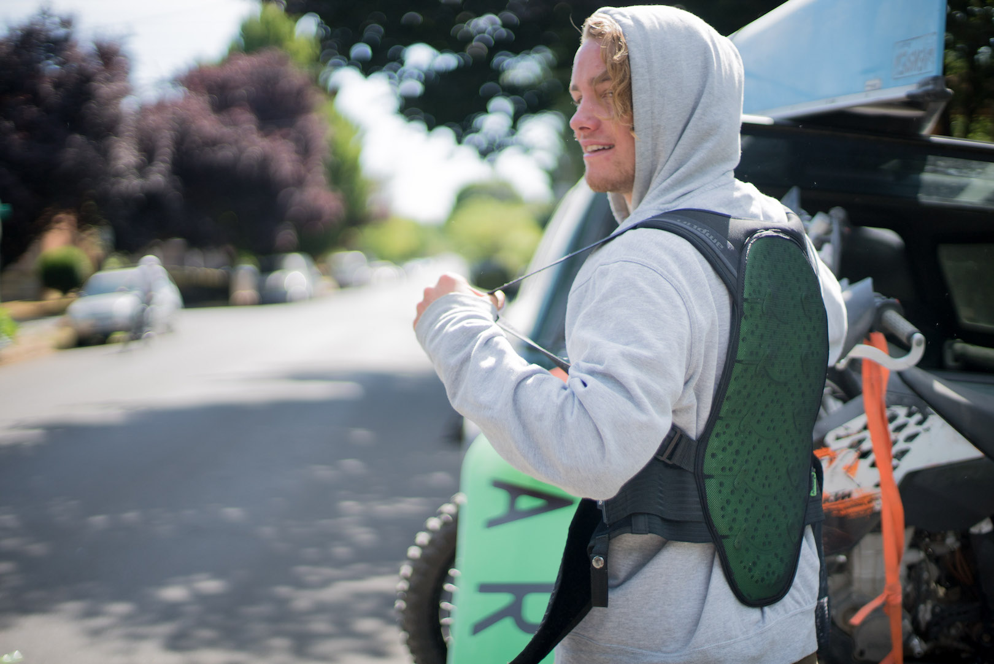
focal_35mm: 50
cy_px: 332
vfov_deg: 27.0
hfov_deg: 39.6
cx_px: 497
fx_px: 1381
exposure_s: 1/5000
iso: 200
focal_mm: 50
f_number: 1.4
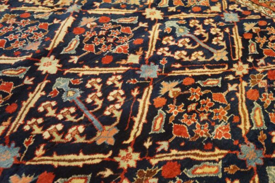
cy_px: 92
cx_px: 138
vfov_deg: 41.6
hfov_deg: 59.5
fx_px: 240
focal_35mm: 32
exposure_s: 1/60
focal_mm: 21
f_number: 4
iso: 1000
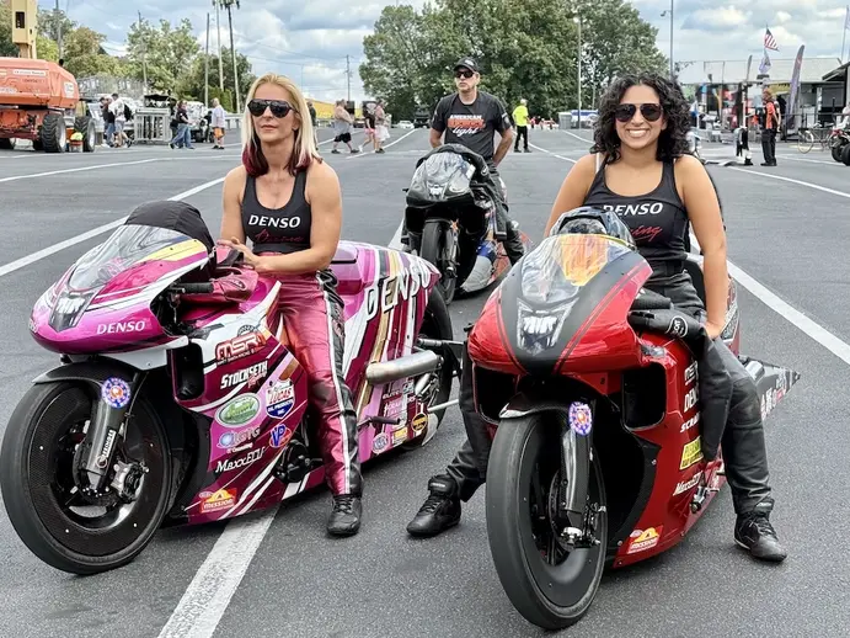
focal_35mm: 48
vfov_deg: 30.3
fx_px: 1178
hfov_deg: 39.7
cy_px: 319
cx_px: 425
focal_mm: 6.76
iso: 80
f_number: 1.78
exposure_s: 1/1608
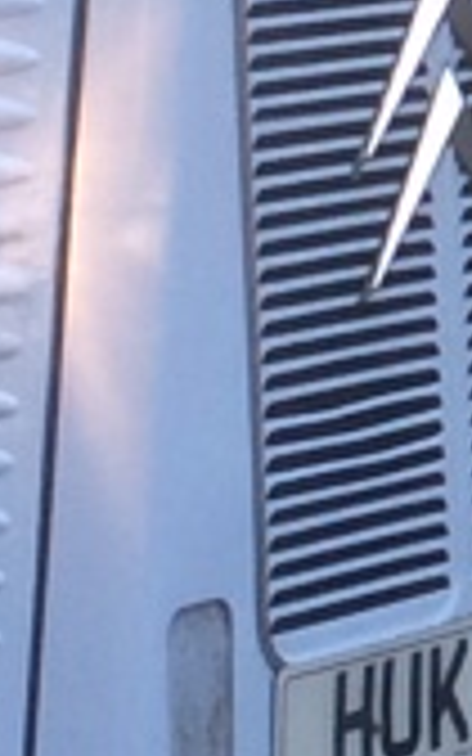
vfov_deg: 6.8
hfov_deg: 4.1
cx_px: 1762
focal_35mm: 299
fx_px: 6154
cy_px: -724
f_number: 2.2
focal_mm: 4.15
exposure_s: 1/50
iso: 32
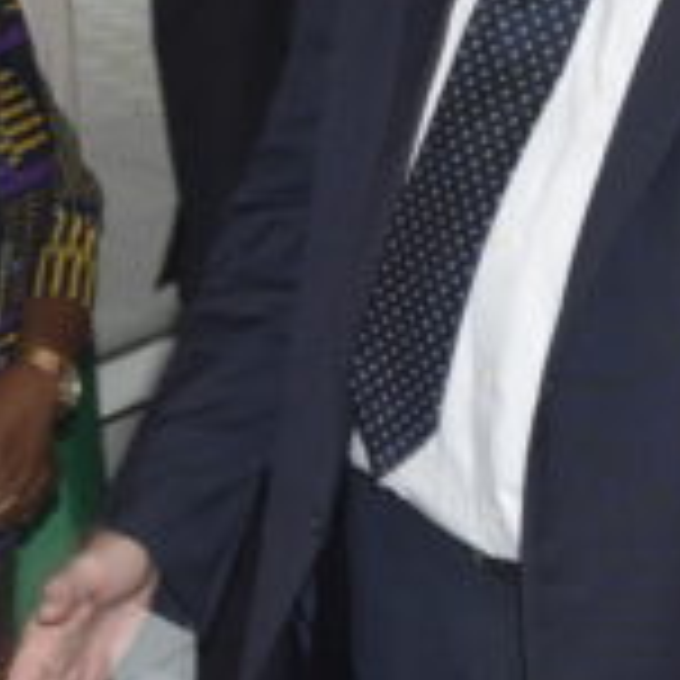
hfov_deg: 15.8
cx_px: -140
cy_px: 115
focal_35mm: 106
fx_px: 2356
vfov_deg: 16.3
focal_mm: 18
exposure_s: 1/60
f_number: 8
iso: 250
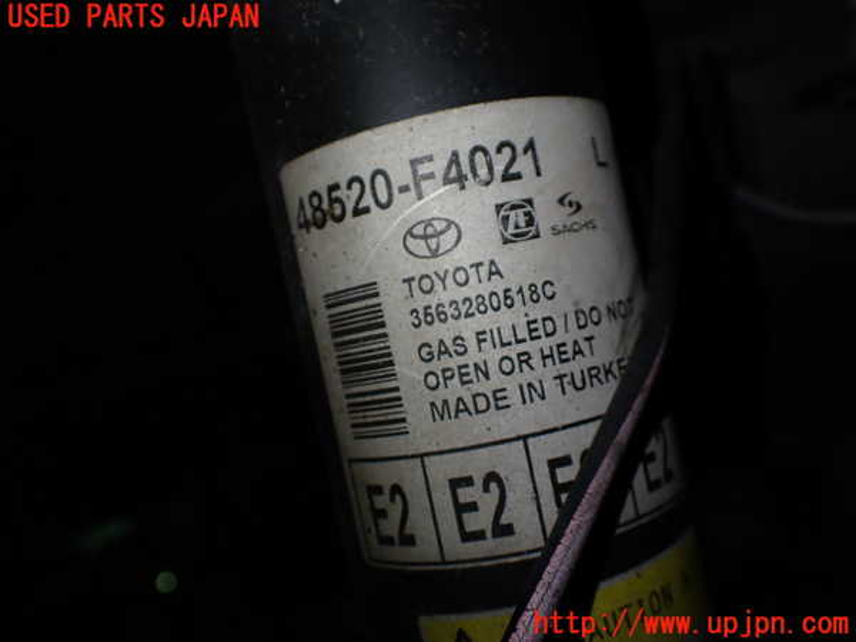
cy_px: 321
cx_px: 428
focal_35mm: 30
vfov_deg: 46.8
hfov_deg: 60.0
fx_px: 742
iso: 125
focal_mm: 5.4
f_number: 2.3
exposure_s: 1/125
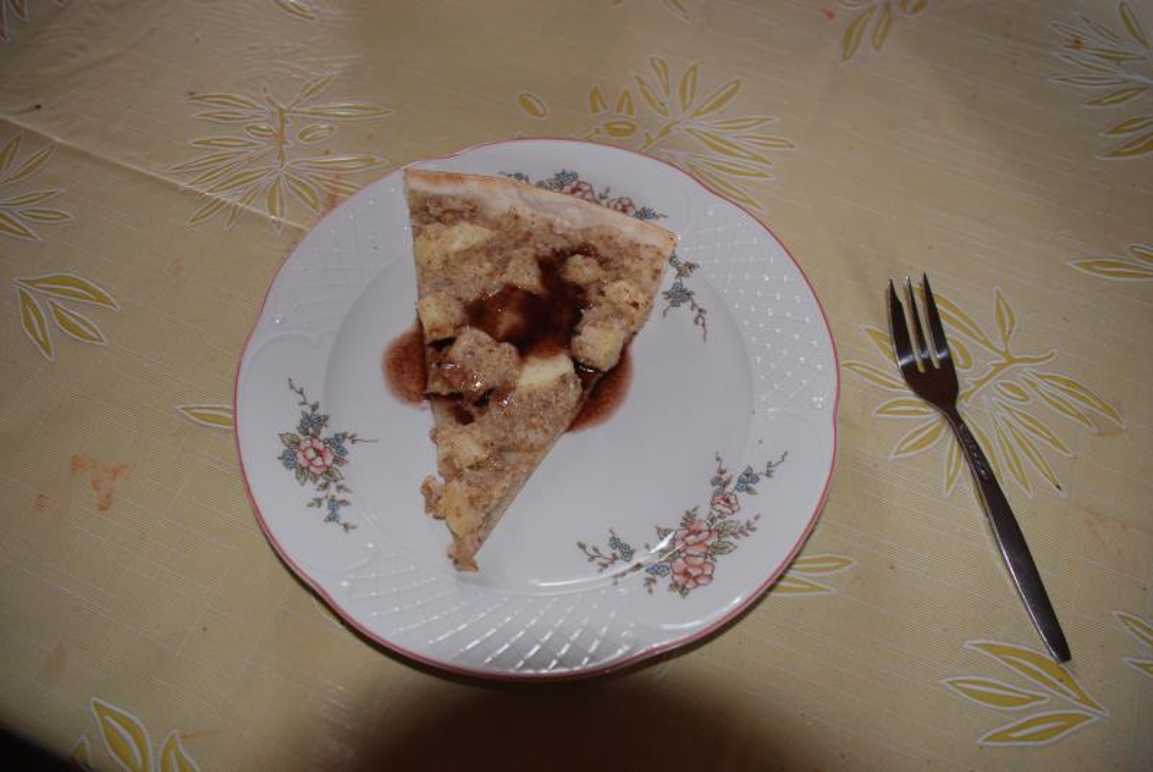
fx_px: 962
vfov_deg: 43.7
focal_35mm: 30
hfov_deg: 61.9
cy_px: 386
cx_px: 576
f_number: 4
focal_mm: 20
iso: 400
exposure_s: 1/60
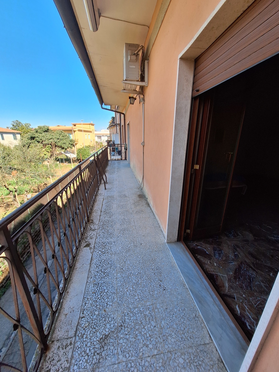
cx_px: 140
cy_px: 186
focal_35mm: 13
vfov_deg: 106.2
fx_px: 140
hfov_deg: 89.9
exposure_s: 1/568
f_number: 2.2
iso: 40
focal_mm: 1.74
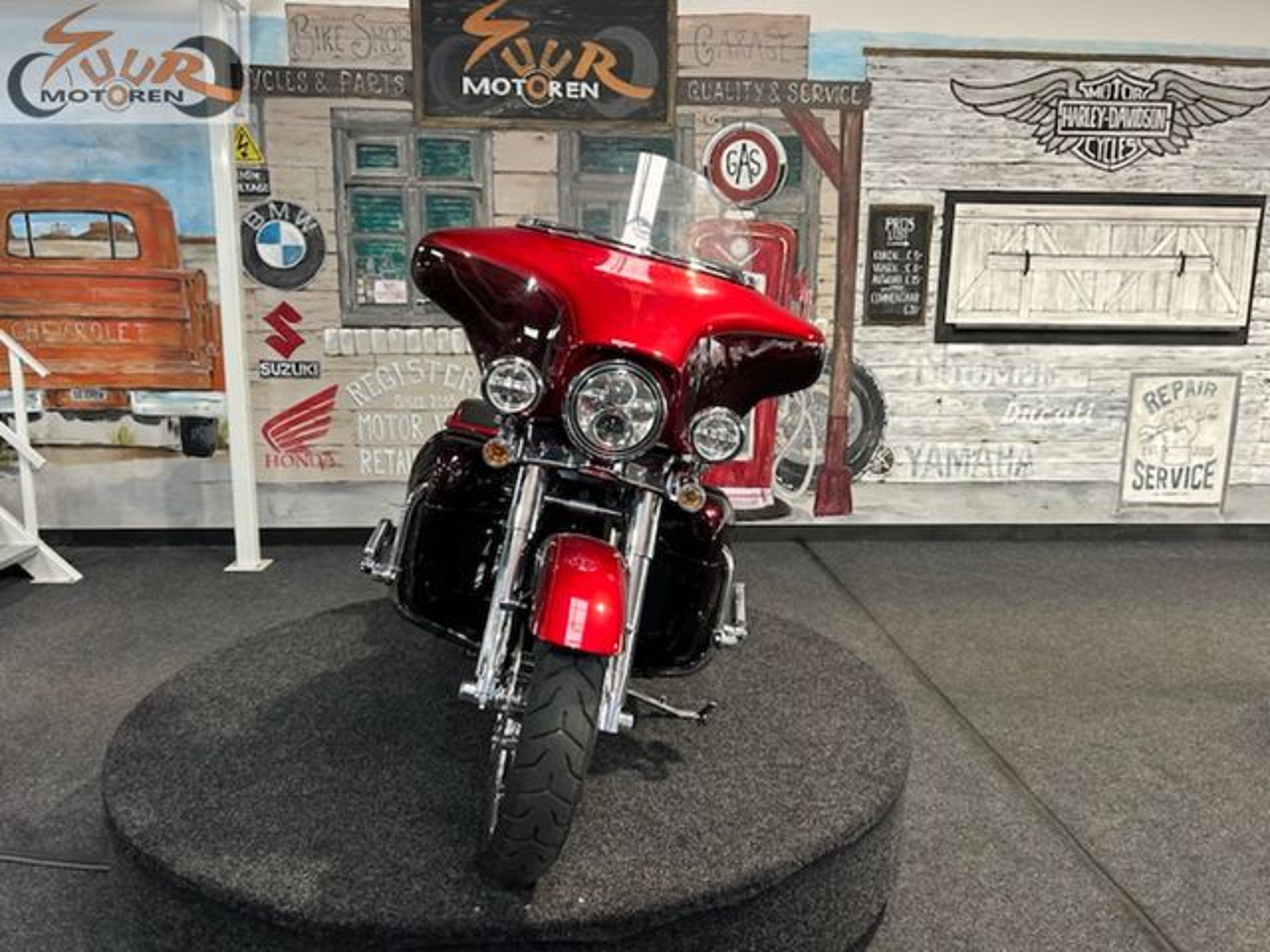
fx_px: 954
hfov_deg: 67.3
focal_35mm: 26
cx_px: 635
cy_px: 476
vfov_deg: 53.1
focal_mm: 5.7
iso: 80
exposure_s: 1/50
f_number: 1.5
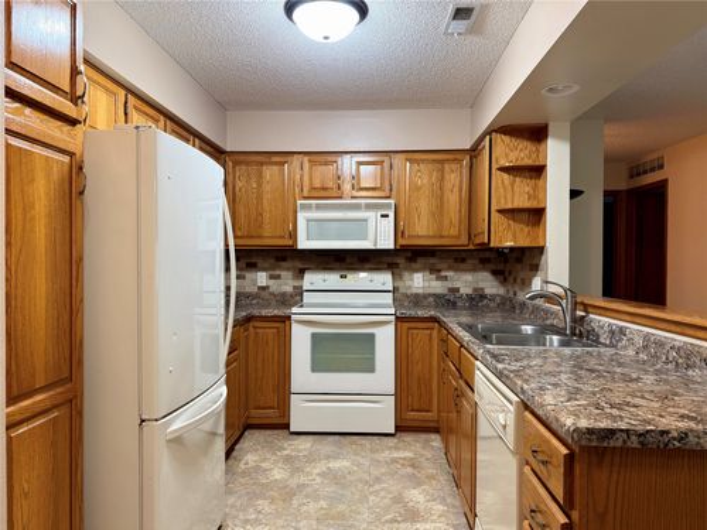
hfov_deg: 71.6
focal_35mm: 24
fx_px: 490
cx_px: 354
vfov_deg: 56.8
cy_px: 265
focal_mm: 6.76
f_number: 1.78
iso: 160
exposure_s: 1/60
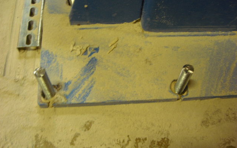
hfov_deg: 49.3
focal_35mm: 40
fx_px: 258
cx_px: 118
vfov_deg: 32.0
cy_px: 78
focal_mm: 6.2
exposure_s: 1/8
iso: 200
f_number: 2.7
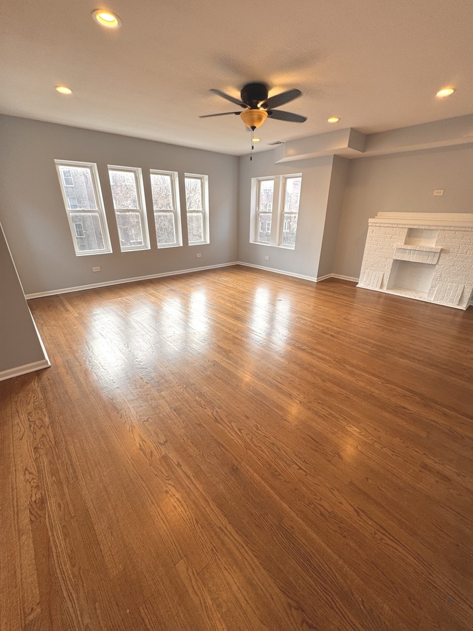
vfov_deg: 102.1
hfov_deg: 85.7
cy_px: 316
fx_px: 255
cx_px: 236
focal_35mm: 14
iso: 64
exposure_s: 1/120
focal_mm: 2.22
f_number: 2.2
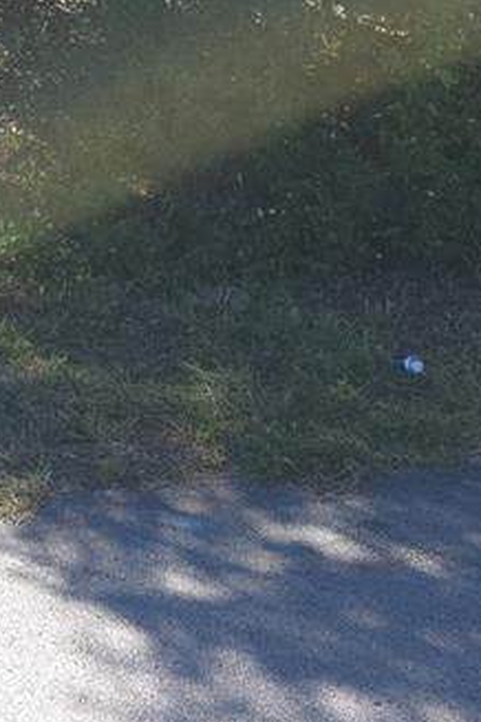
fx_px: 1503
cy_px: -110
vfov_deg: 24.8
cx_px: -121
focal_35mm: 75
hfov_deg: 17.2
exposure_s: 1/142
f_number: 1.7
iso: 12
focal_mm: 6.3
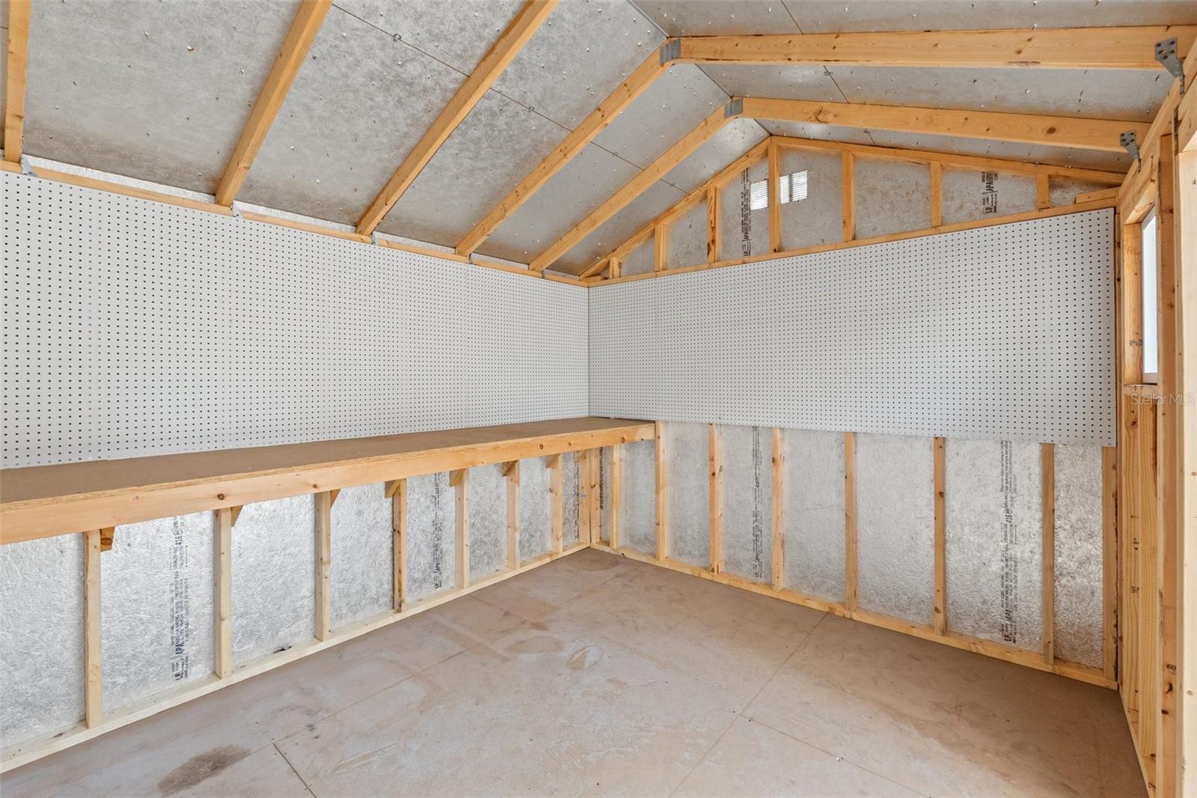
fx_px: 499
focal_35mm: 15
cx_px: 598
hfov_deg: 100.4
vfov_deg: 77.3
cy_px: 399
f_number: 8
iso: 400
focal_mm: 10
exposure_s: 1/13
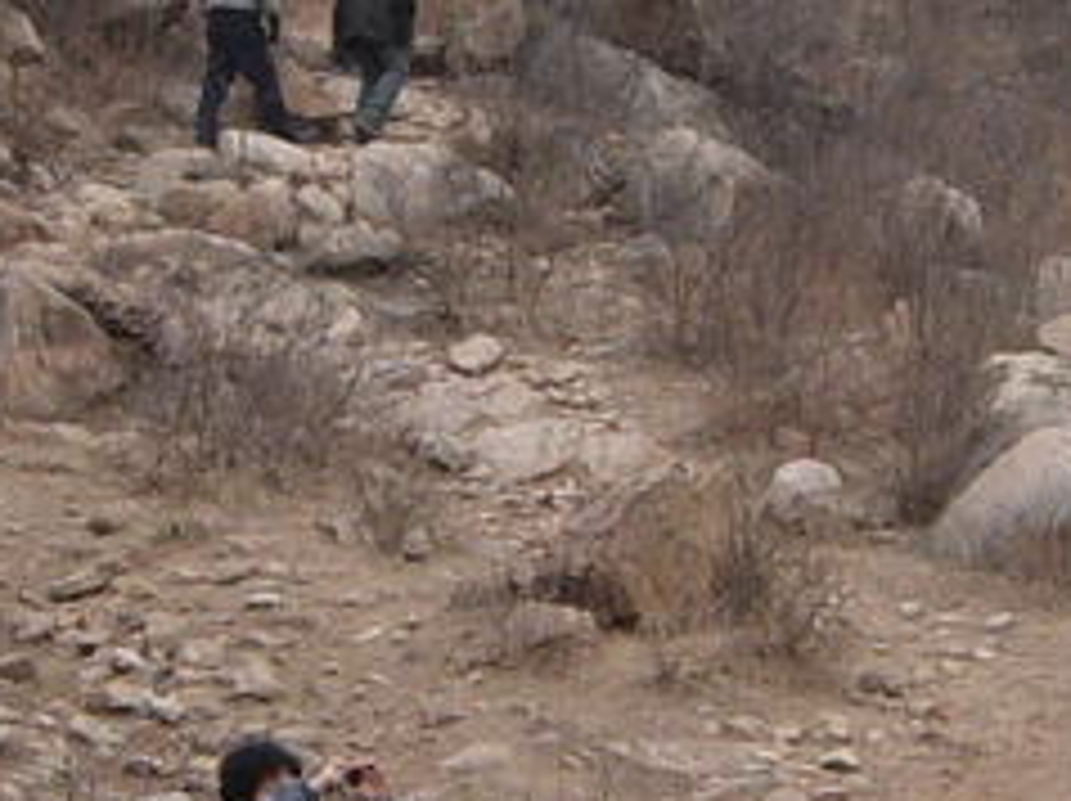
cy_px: 335
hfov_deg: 8.7
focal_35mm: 227
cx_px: 976
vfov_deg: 6.5
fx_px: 7016
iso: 50
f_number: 3
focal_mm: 7.5
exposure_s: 1/71.8
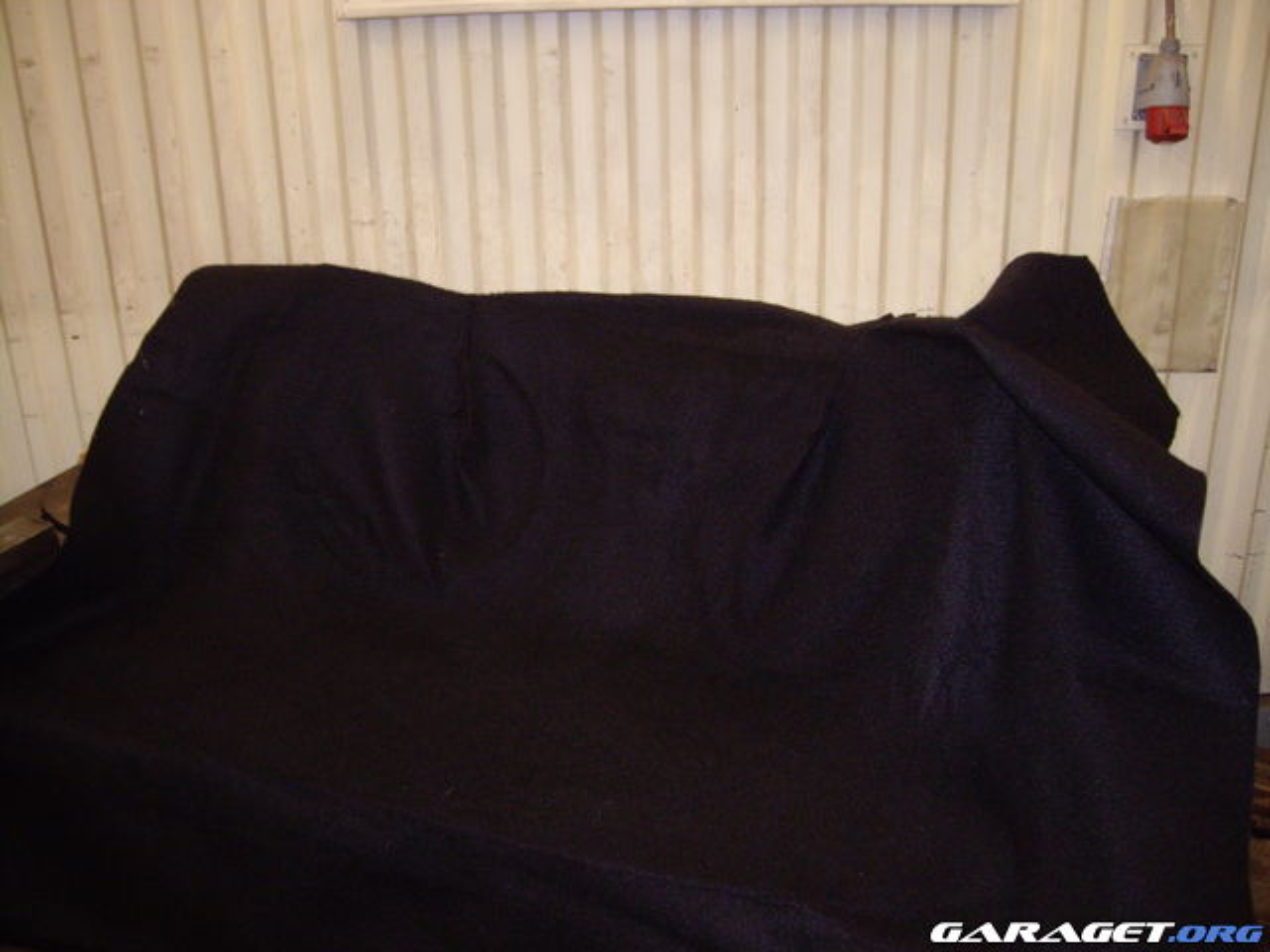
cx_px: 635
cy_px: 476
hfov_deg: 49.0
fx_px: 1394
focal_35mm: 38
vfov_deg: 37.7
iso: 200
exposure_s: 1/40
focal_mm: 6.2
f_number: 2.7
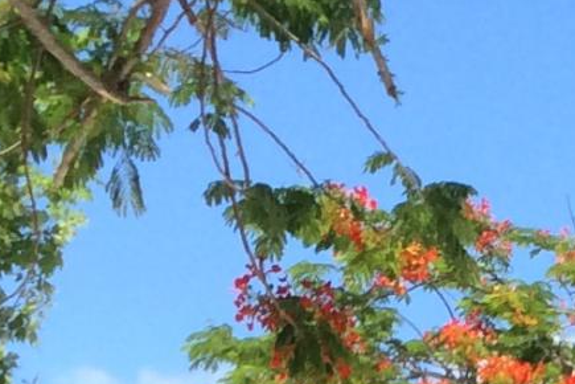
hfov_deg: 9.0
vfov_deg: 5.9
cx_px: 1158
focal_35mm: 215
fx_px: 3434
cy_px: 1169
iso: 32
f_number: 2.2
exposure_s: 1/1172
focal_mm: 4.12
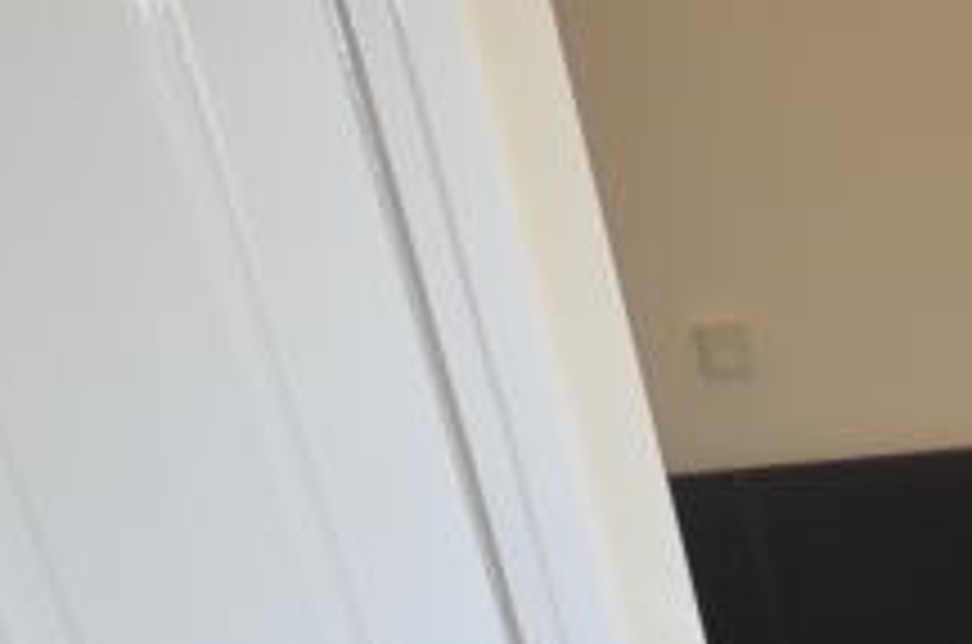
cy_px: 1085
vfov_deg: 16.6
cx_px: 1706
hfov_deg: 20.7
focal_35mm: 71
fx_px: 1913
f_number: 4
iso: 450
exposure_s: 1/60
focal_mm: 10
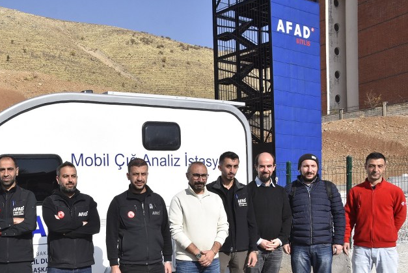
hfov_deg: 20.5
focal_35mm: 98
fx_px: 1111
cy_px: 208
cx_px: 76
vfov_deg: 13.9
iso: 320
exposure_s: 1/640
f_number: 13
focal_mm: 40
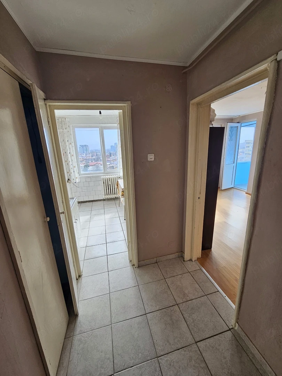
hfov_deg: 89.9
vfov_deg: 106.2
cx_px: 141
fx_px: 141
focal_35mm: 13
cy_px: 188
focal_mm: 2.2
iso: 50
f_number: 2.2
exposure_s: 1/100
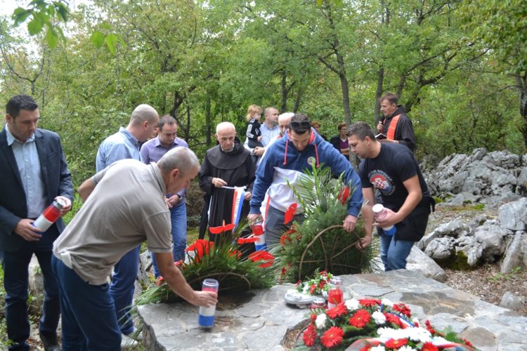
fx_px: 571
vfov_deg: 34.2
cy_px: 176
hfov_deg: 49.6
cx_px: 264
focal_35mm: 39
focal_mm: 26
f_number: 4.2
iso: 400
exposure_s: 1/50
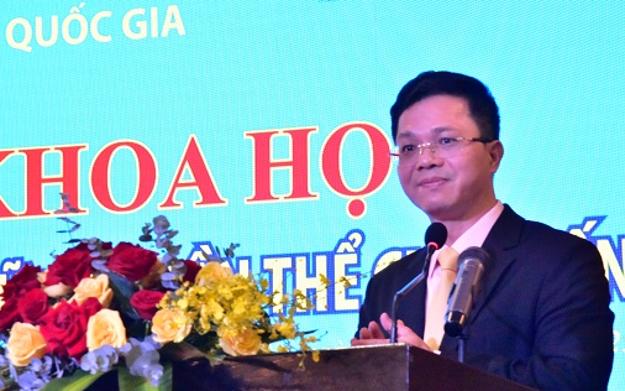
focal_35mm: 133
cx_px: 310
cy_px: 223
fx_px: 2265
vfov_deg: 9.8
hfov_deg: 15.7
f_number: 16
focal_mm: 110
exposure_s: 1/80
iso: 12800
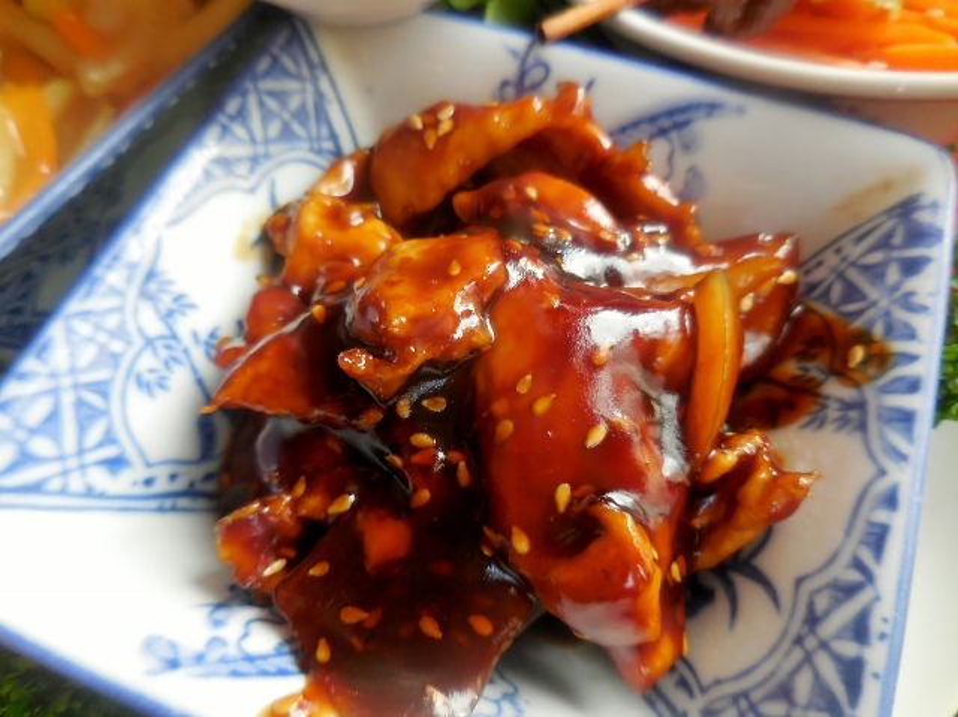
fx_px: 691
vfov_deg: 54.8
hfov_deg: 69.4
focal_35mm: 25
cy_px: 358
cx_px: 479
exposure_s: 1/30
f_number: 3.3
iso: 320
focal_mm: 4.5
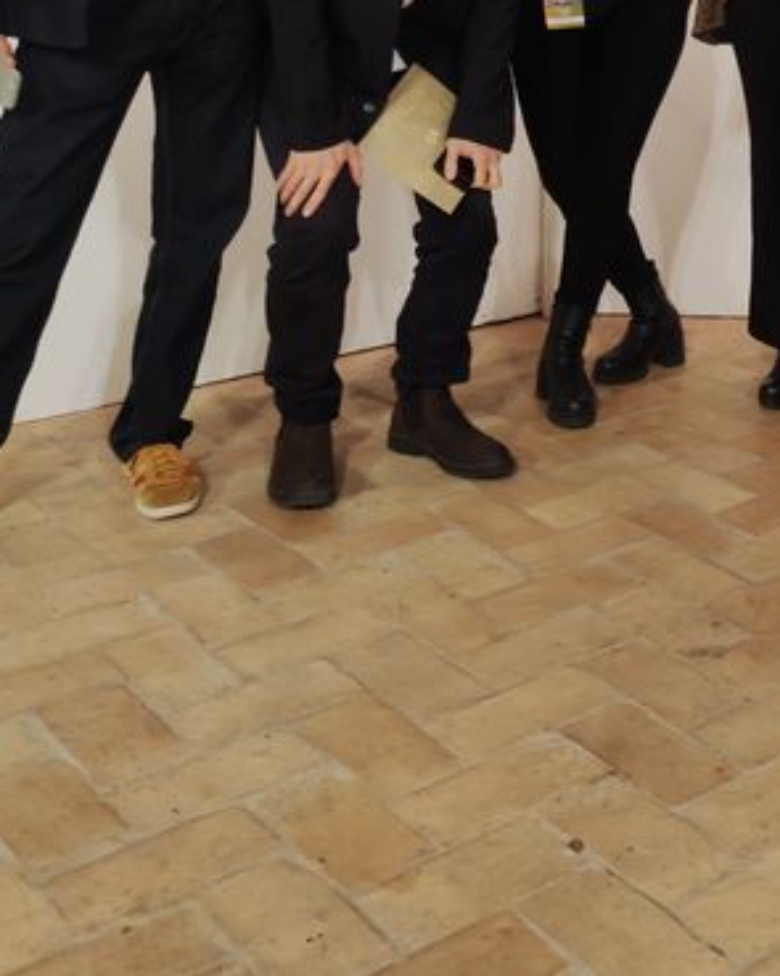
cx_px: 718
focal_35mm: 36
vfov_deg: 42.8
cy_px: -13
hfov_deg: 38.1
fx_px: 1039
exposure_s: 1/33
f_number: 1.79
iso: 402
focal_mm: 4.74
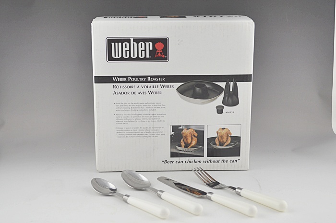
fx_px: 531
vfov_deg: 23.7
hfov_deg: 35.1
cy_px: 112
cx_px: 168
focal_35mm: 57
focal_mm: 38
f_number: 5
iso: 400
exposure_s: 1/50
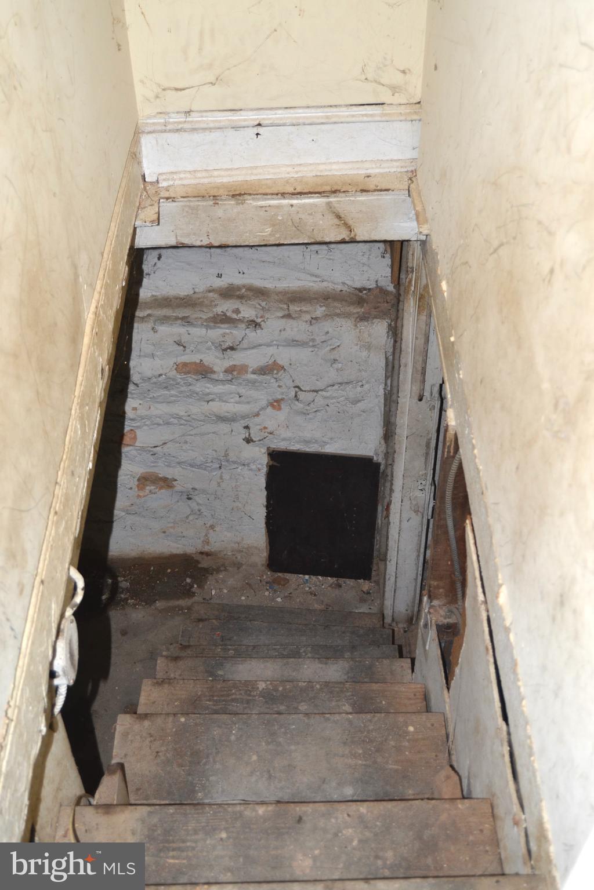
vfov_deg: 49.6
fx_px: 965
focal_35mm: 39
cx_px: 297
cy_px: 445
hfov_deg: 34.2
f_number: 4
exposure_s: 1/60
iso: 400
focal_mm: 26
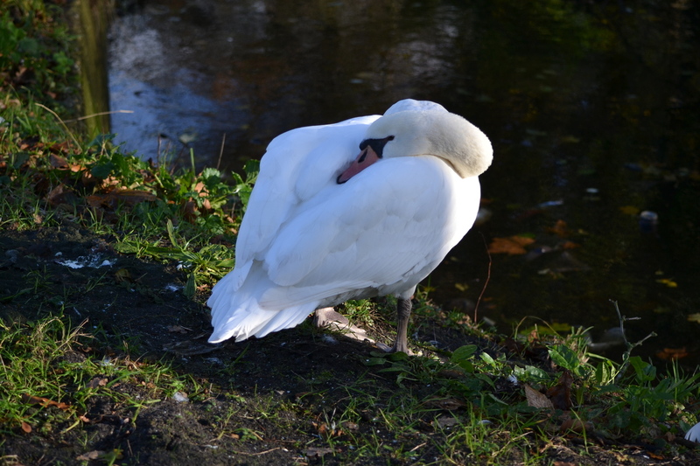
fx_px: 2099
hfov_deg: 18.9
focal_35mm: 108
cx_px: 350
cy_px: 233
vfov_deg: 12.7
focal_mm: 72
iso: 200
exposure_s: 1/400
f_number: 4.5
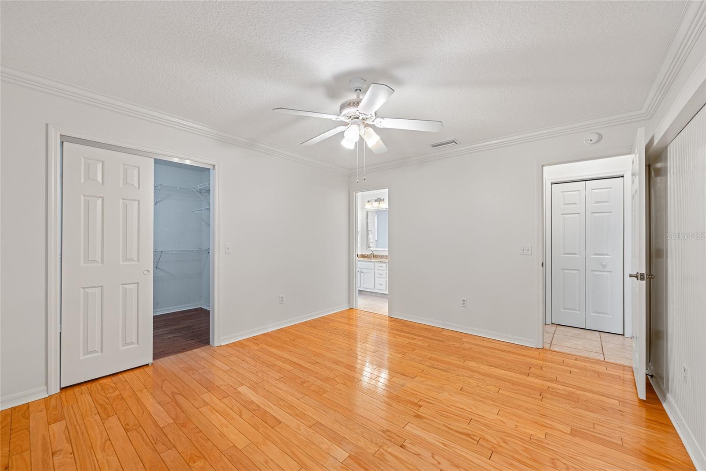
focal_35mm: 14
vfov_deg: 81.2
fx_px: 274
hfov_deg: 104.3
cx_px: 353
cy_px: 236
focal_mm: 14
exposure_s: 1/2
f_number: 8
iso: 500
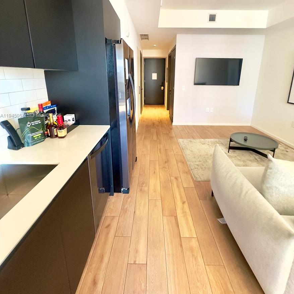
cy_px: 116
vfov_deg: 82.8
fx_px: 163
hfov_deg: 84.0
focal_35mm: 17
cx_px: 151
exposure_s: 1/60
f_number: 2.2
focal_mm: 2.22
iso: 400
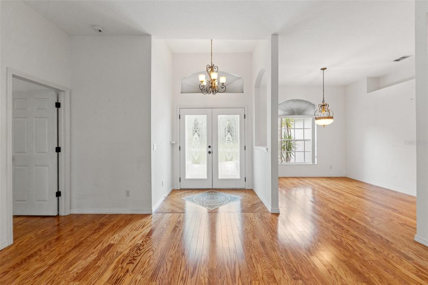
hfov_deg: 97.6
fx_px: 187
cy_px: 142
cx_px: 214
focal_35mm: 16
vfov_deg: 74.6
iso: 400
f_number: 7.1
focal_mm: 10.5
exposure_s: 1/30
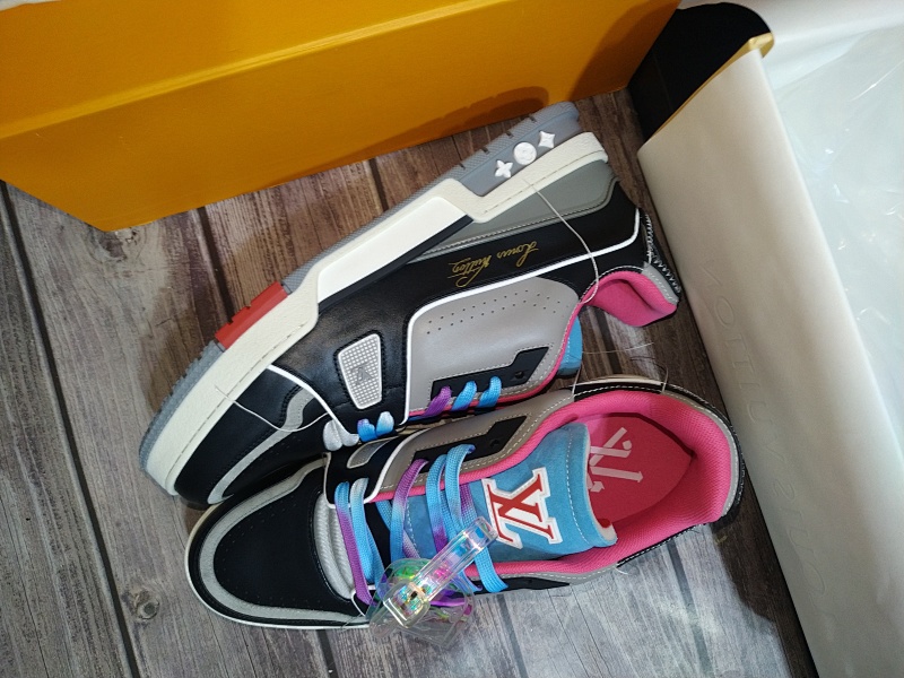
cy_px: 339
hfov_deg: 71.6
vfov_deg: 56.8
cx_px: 452
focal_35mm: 24
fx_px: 627
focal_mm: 3.94
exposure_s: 1/25
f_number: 1.9
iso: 200
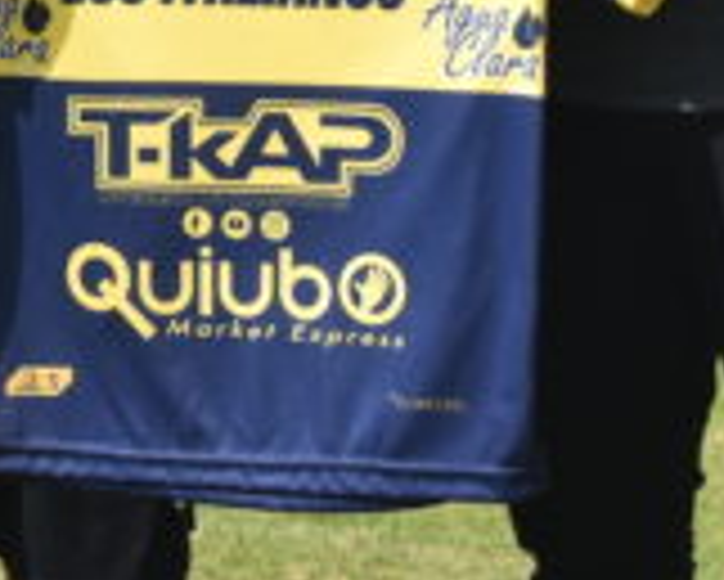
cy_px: -409
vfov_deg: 7.5
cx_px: -373
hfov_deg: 9.3
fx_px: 4310
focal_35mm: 201
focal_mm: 30
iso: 400
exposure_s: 1/2000
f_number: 7.1
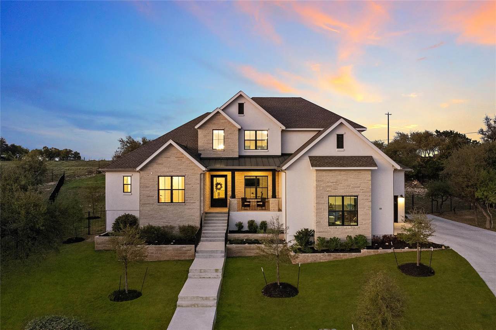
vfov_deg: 57.2
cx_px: 248
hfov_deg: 78.6
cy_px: 165
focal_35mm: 22
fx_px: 303
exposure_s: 1/6
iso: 910
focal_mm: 8.38
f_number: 2.8
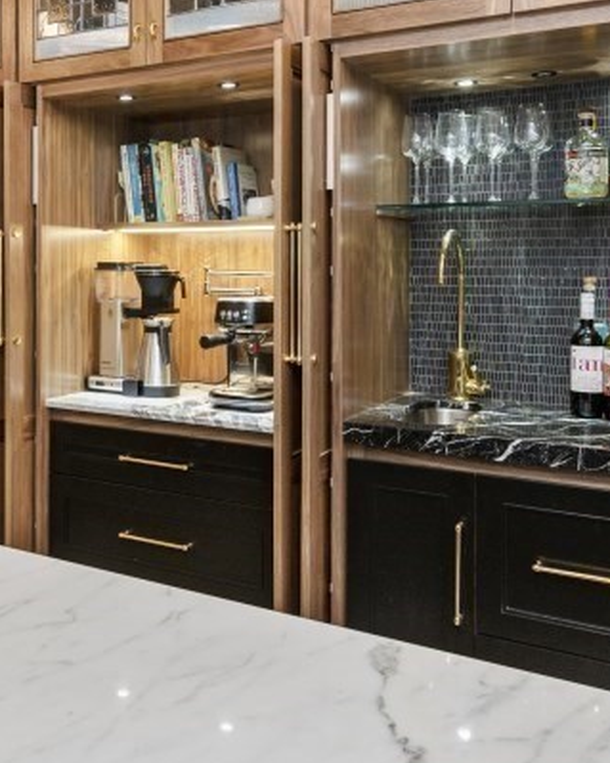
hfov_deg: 38.1
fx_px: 858
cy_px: 268
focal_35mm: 38
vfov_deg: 47.3
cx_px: 151
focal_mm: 14
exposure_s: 1/125
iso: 800
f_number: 5.6
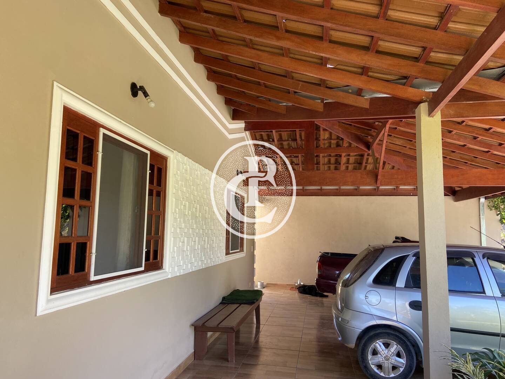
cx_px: 252
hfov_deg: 67.3
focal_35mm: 26
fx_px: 379
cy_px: 190
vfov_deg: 53.1
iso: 50
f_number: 1.8
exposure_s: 1/122
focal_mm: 4.25
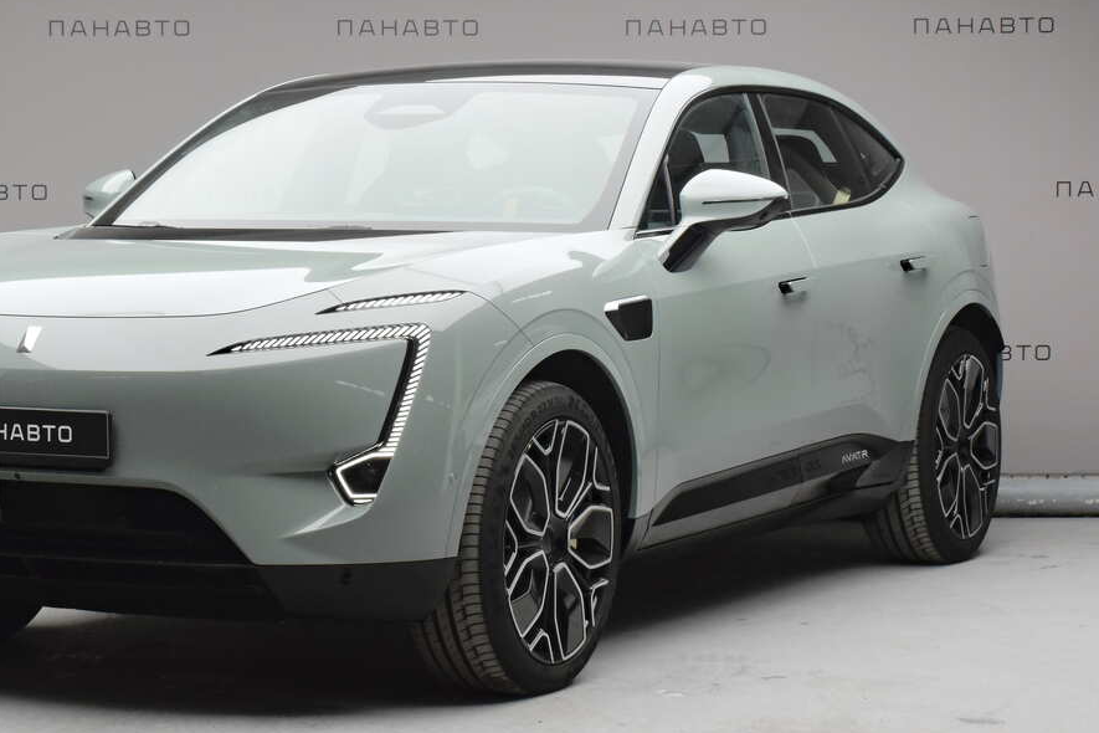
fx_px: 3260
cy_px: 334
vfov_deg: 12.8
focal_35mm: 107
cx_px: 409
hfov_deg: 19.1
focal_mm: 45
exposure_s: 1/60
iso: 1000
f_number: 14
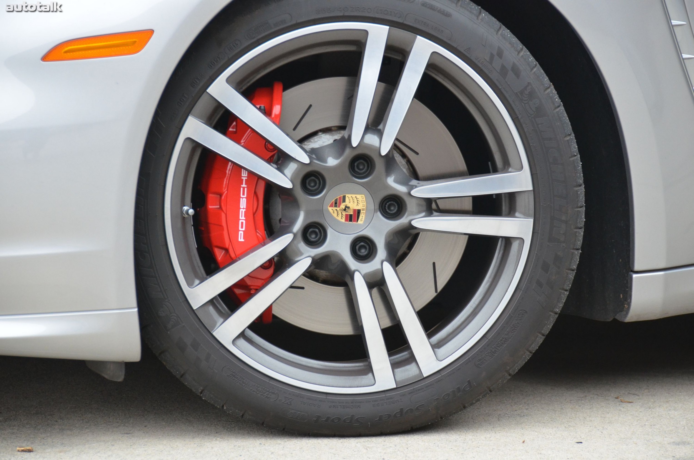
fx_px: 3030
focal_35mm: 158
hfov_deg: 13.1
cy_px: 230
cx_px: 347
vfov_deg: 8.7
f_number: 5.3
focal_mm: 105
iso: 1600
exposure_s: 1/250
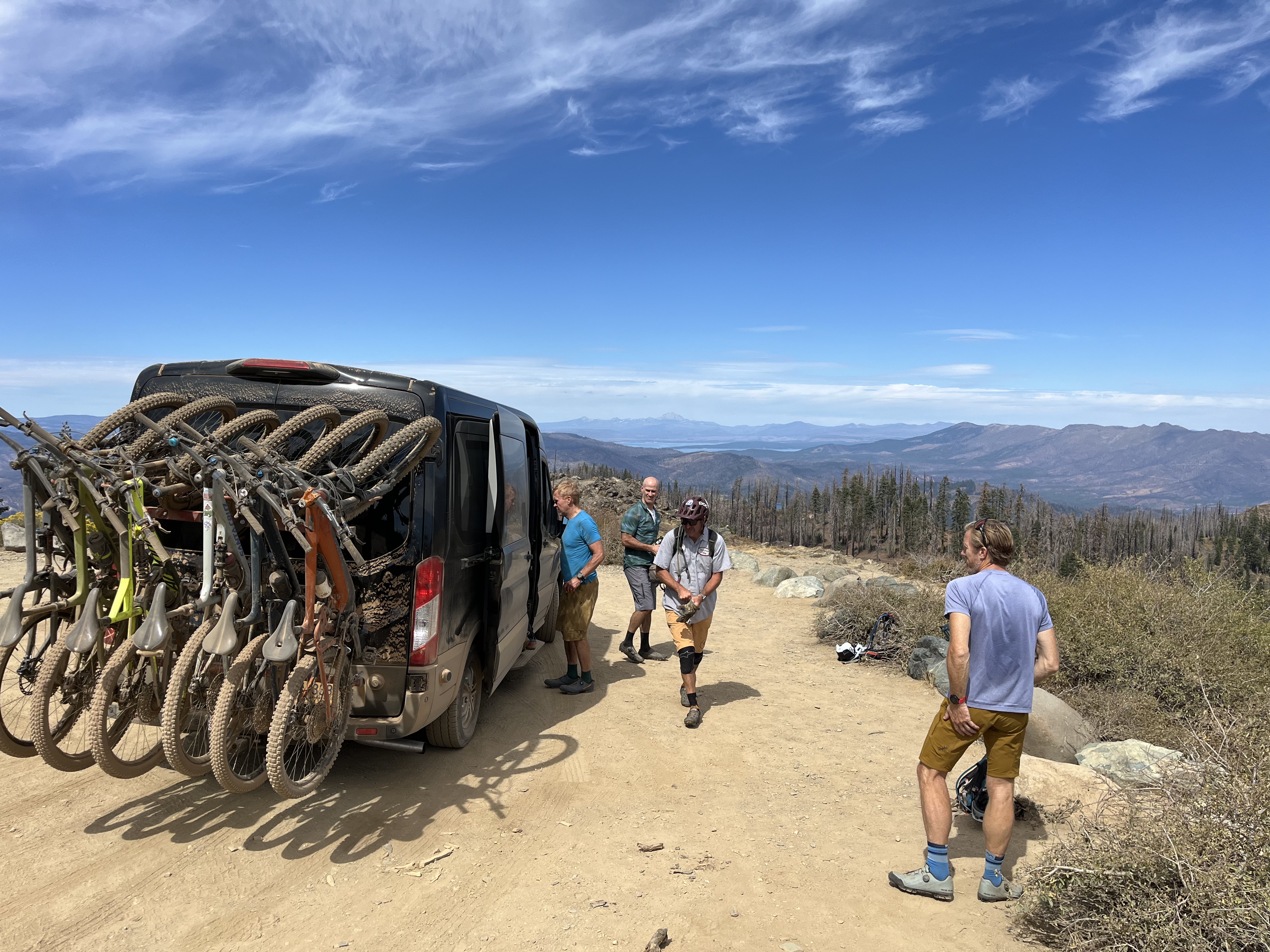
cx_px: 635
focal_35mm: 26
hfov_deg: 67.3
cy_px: 476
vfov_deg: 53.1
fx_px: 954
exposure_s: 1/4016
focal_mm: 5.1
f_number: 1.6
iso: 50
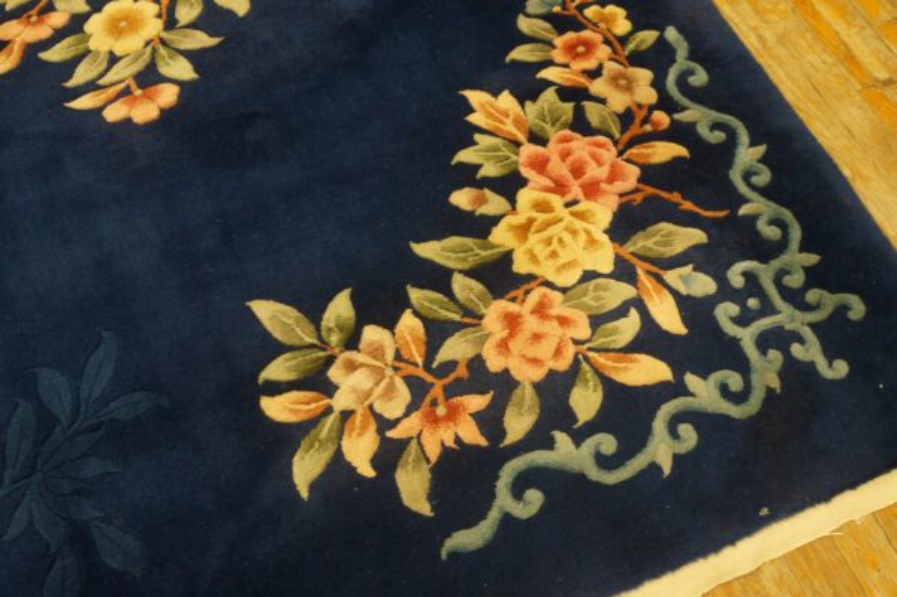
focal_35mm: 28
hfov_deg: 64.6
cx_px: 448
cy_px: 298
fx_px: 710
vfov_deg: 45.6
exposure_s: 1/60
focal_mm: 19
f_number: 4
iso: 1250
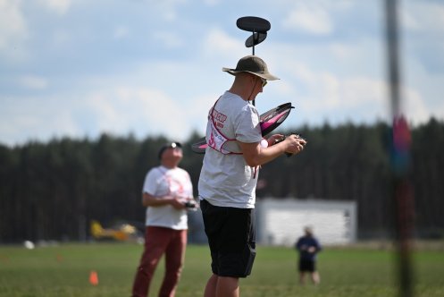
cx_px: 222
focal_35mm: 400
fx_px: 4936
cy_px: 148
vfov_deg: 3.4
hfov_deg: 5.2
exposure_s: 1/1600
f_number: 6.3
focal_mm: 400
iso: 320
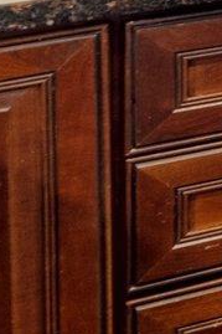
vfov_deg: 13.5
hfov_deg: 5.7
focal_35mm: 122
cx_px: 1235
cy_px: -402
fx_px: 1130
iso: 320
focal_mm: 16
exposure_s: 1.3
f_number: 7.1
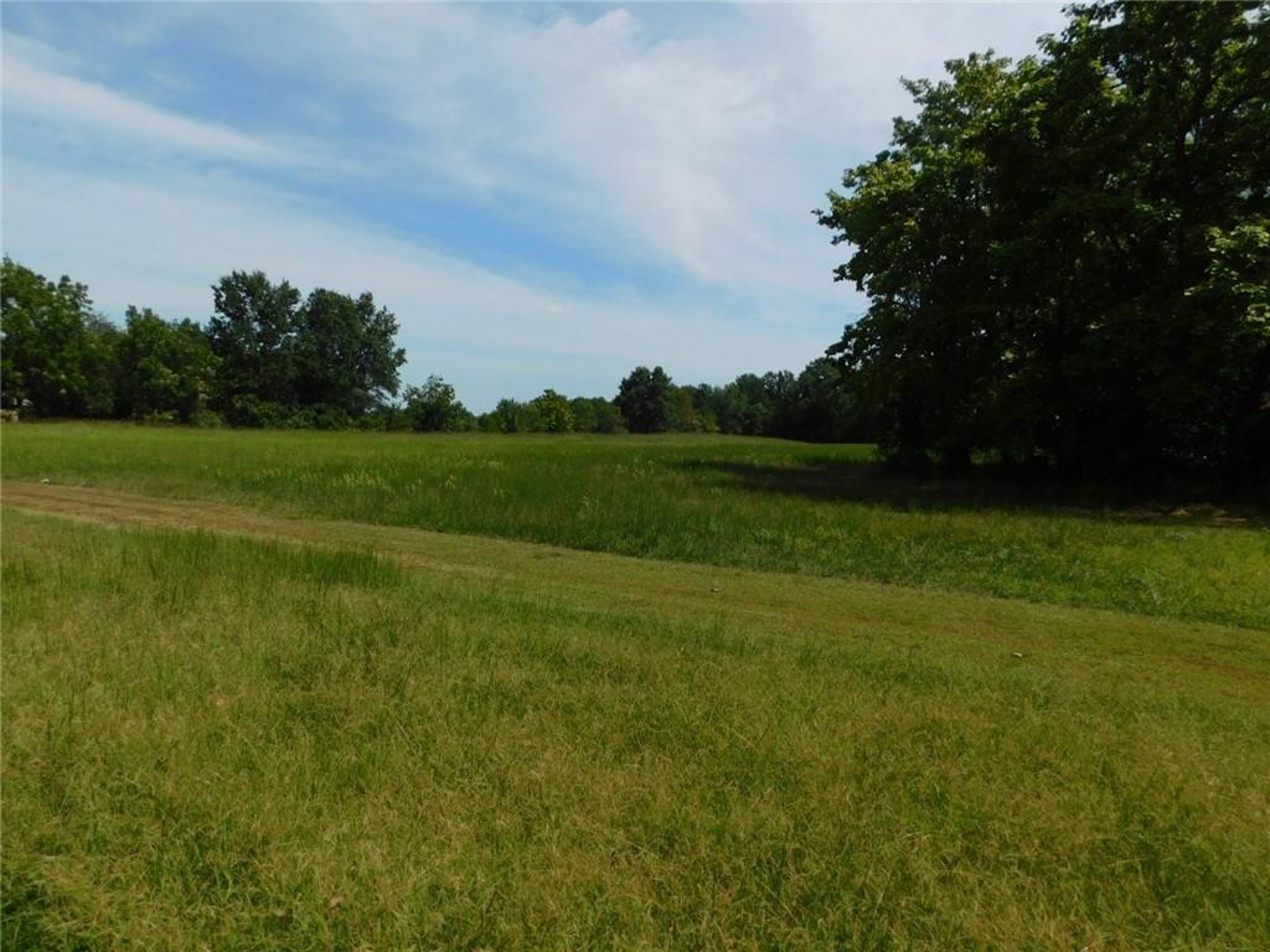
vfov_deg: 58.9
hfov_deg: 73.9
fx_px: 844
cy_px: 476
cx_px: 635
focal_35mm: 23
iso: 125
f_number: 6
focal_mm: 4
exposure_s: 1/800
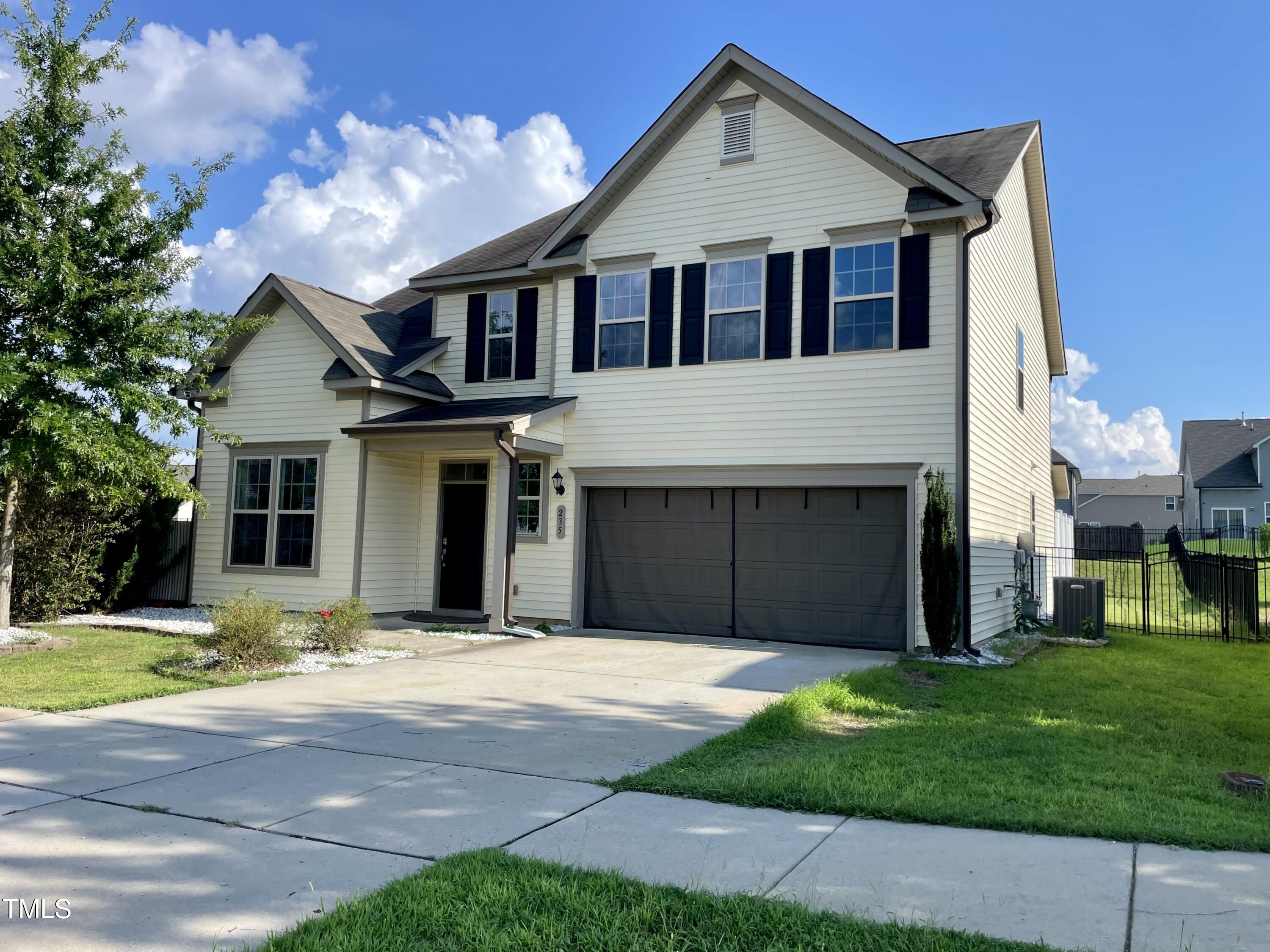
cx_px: 635
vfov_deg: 53.1
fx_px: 954
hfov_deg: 67.3
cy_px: 476
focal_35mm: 26
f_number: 1.6
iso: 32
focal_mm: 4.2
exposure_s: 1/2817
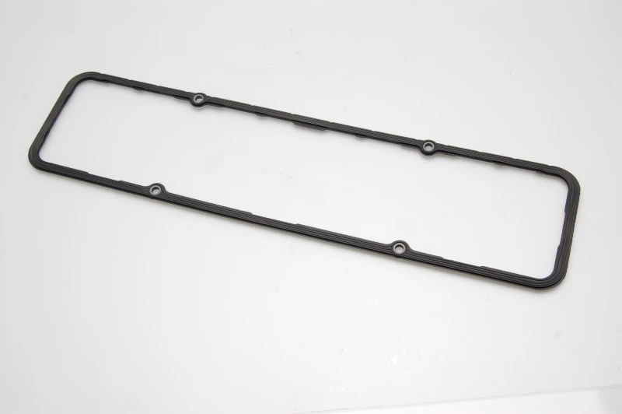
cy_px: 207
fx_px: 803
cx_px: 311
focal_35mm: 46
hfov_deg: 42.4
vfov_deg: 28.9
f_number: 8
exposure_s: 1/125
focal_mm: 31
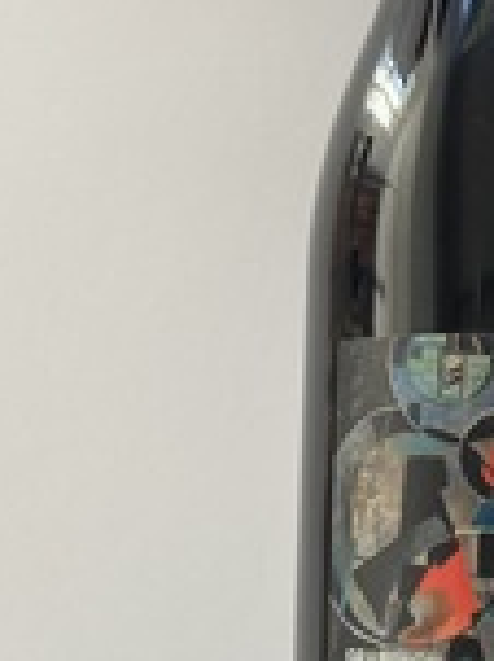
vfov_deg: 29.8
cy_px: 258
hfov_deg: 21.8
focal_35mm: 65
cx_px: 479
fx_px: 1239
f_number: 1.8
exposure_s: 1/64
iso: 80
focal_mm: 3.99
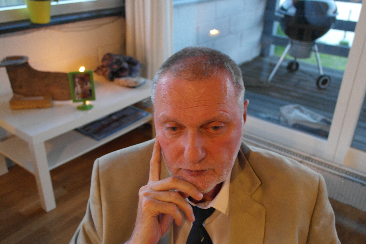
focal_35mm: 33
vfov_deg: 40.0
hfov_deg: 57.2
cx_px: 183
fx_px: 335
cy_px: 122
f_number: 3.5
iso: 800
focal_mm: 22
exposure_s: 1/20
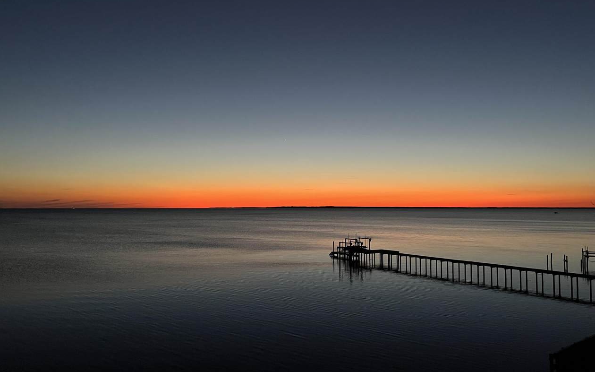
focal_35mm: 28
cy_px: 191
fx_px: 454
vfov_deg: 44.5
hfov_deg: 66.5
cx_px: 294
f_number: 1.5
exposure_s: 1/36
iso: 640
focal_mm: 5.7
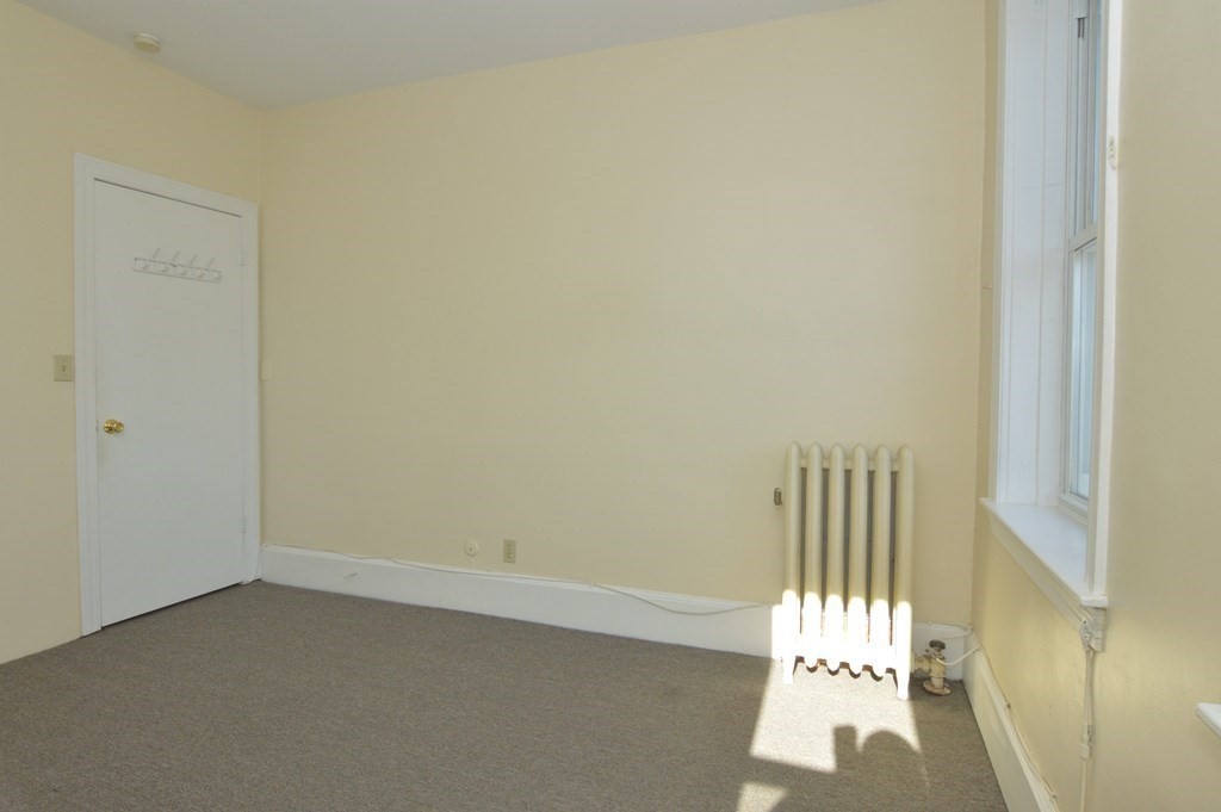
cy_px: 406
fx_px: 610
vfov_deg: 67.3
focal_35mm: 18
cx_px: 610
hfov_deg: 90.0
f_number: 13
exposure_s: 1/200
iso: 800
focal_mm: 12
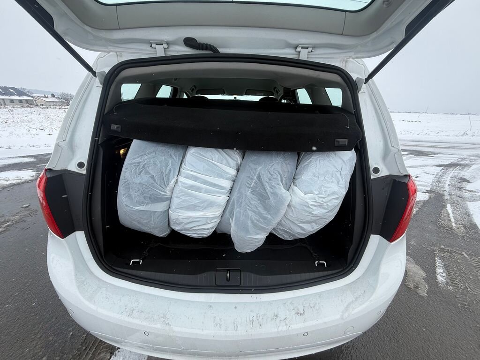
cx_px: 240
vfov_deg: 85.7
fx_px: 194
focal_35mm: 14
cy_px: 180
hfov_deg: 102.1
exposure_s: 1/751
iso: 50
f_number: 2.2
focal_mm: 2.22
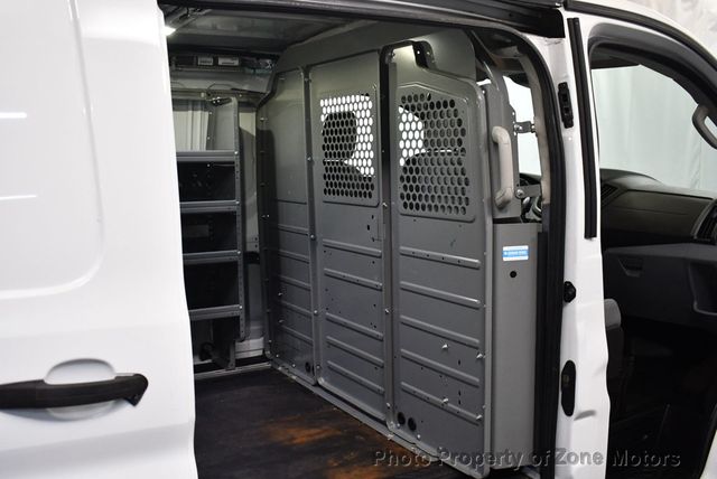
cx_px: 358
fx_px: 718
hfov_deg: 53.1
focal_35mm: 36
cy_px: 240
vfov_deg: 36.9
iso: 1100
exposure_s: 1/125
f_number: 3.5
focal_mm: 18
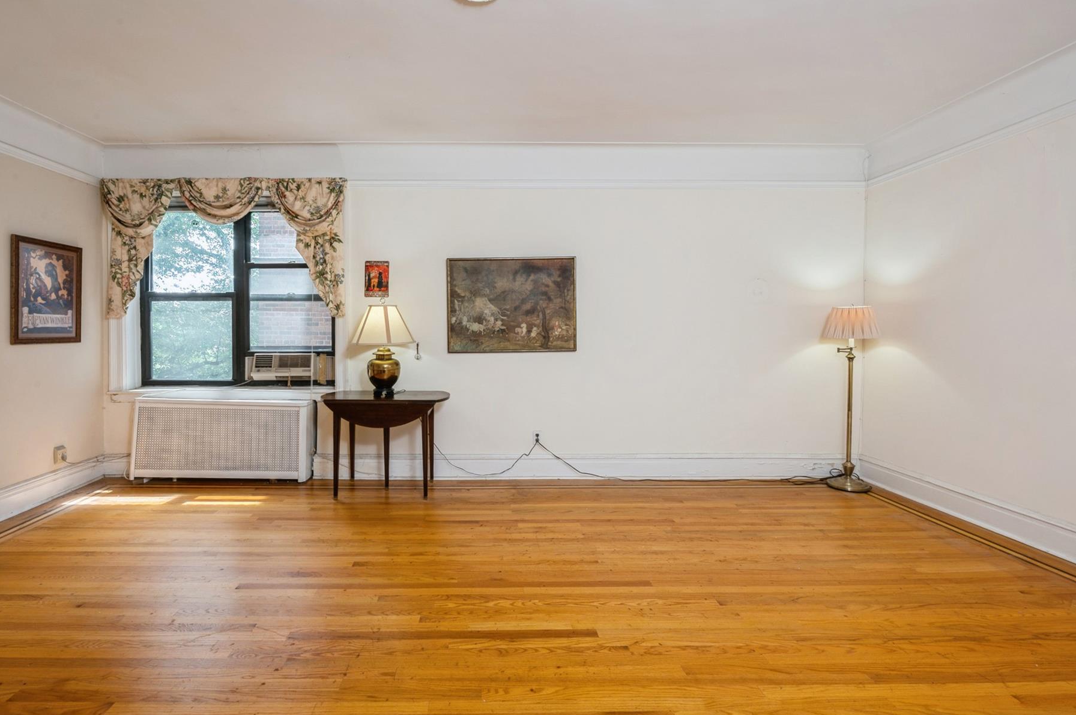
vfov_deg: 73.7
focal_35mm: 16
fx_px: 478
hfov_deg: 96.3
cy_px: 360
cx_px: 470
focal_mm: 14
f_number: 14
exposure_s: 1/8
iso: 200
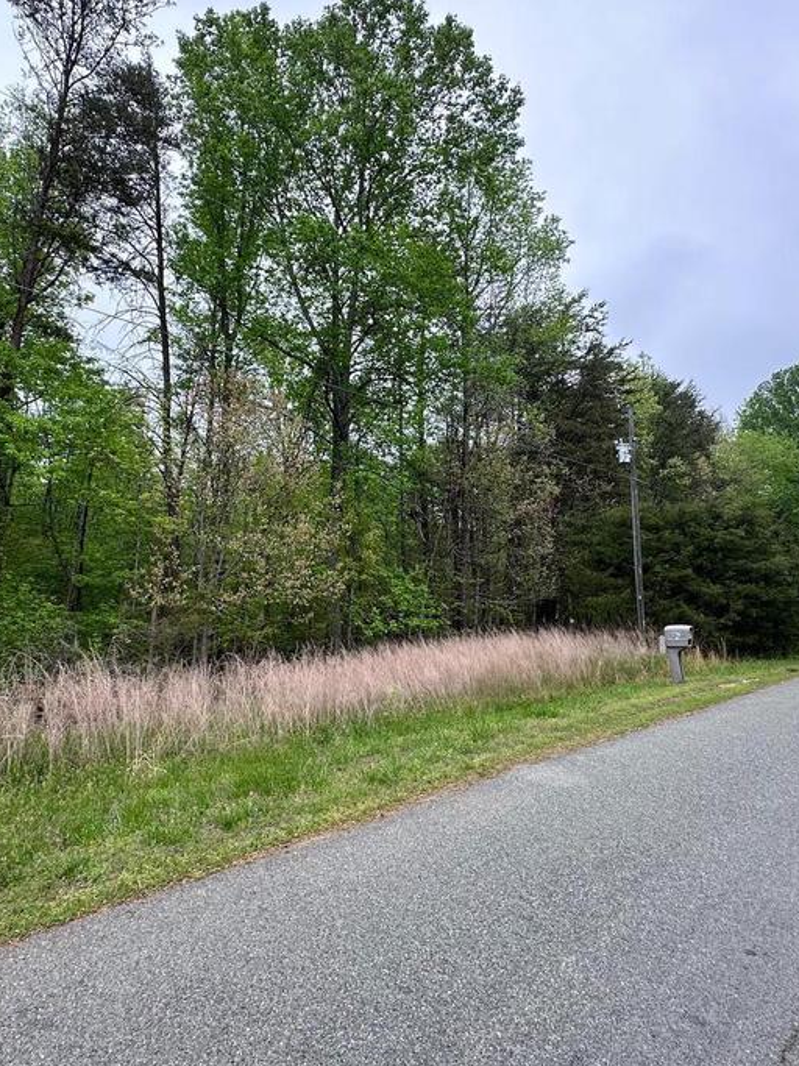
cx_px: 342
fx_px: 646
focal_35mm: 21
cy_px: 498
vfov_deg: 78.9
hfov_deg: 63.1
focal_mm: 2.22
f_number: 2.2
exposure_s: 1/164
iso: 40
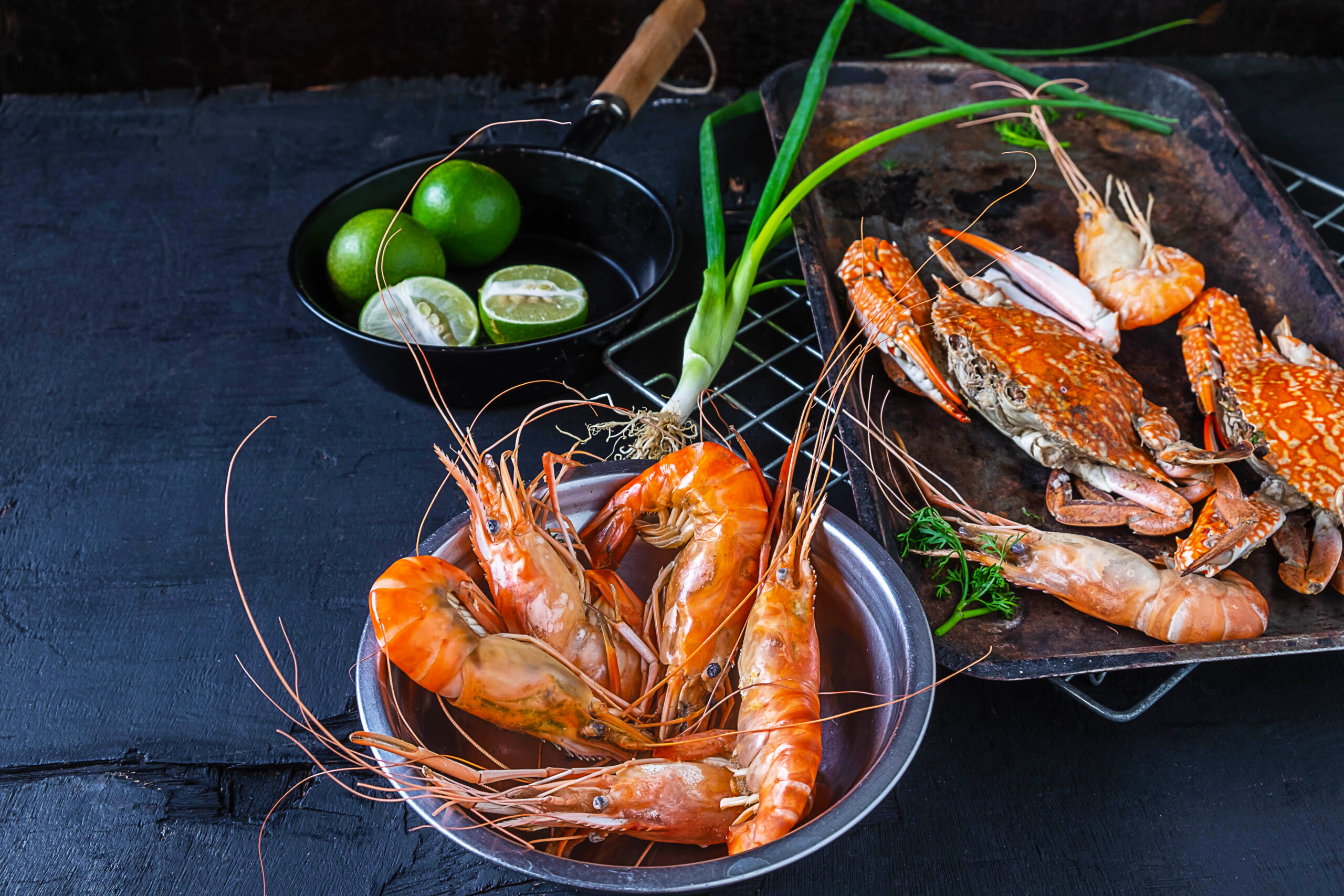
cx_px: 672
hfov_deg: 50.7
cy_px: 448
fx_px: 1419
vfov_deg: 35.1
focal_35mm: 38
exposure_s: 1/7
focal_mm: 25.4
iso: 200
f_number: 8
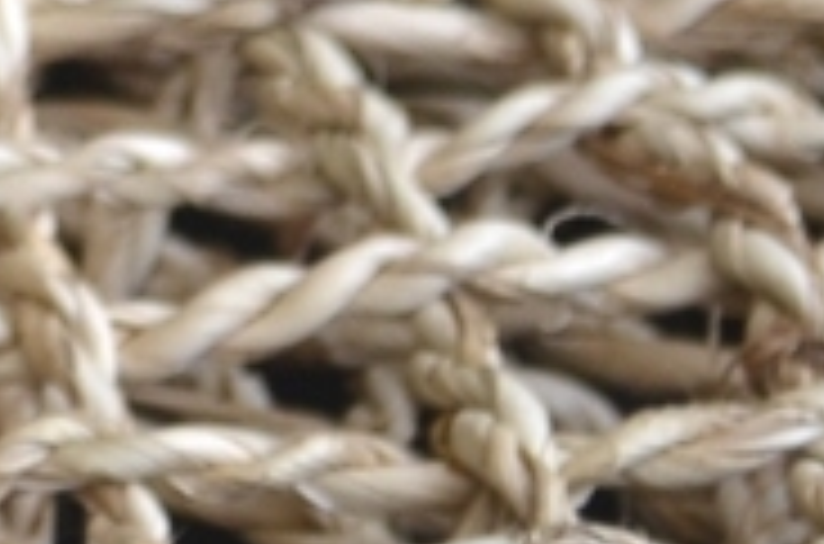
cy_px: -1297
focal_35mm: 492
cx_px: -2132
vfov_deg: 2.7
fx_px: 11224
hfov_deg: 4.0
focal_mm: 45
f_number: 5.6
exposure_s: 1/125
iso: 200
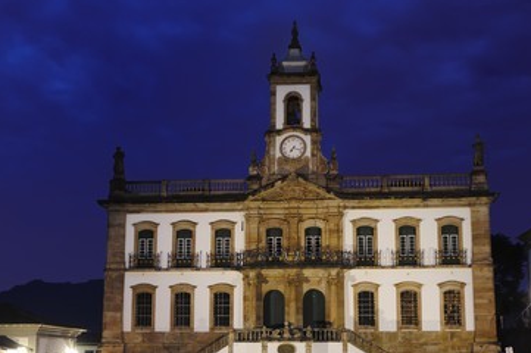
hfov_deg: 35.6
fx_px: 825
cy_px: 197
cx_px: 295
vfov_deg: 24.1
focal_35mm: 56
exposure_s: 3
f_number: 6.3
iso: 100
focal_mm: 32
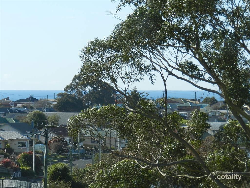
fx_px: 2066
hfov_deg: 6.9
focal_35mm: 286
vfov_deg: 5.2
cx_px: 125
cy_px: 94
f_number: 5.3
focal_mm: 50.8
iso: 160
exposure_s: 1/500
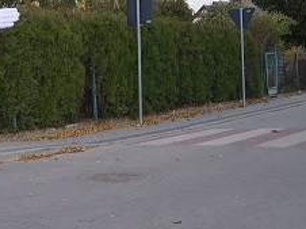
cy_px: 110
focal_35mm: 89
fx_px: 786
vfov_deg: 16.6
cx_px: -32
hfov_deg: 20.9
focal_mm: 24
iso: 100
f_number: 4.5
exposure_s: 1/250
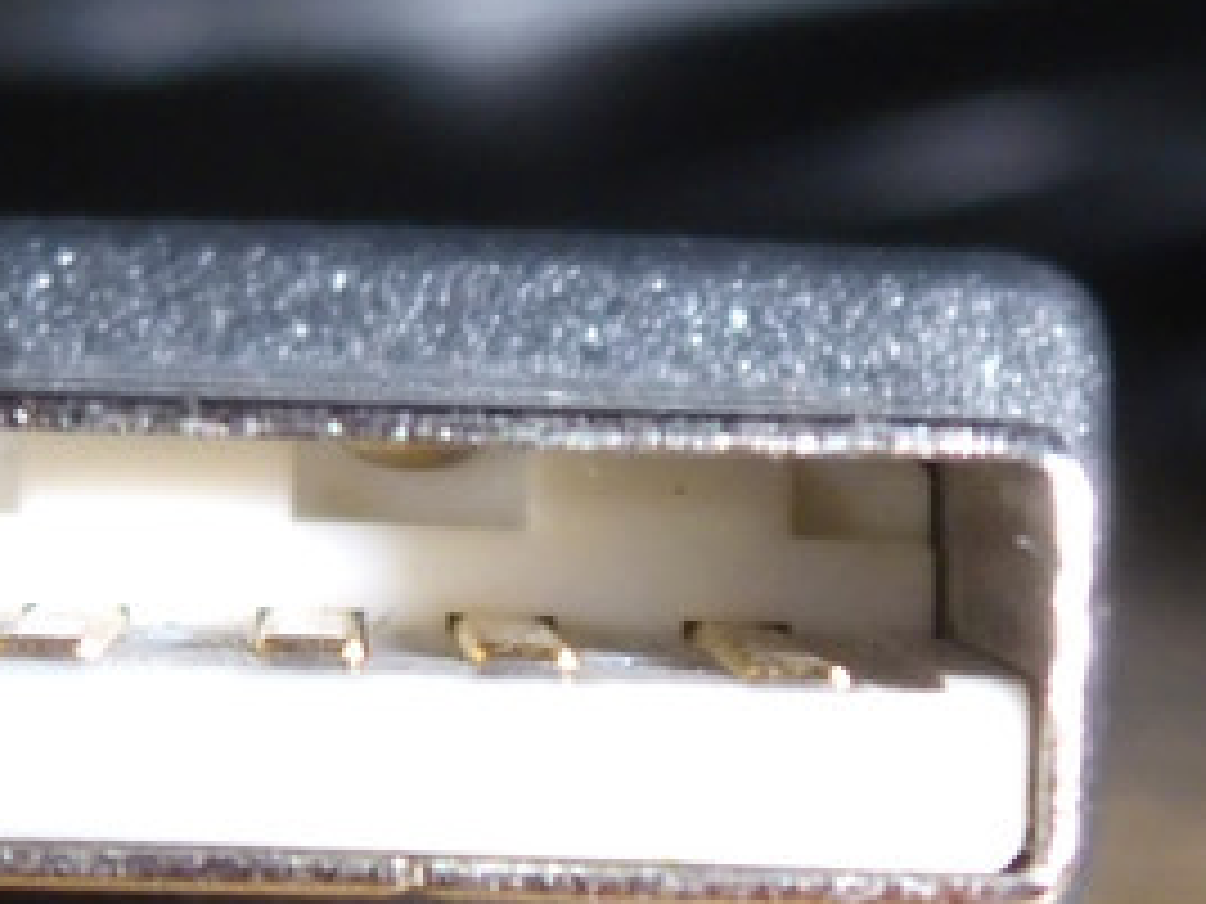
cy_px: 690
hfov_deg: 12.9
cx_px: 454
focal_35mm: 153
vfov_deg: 9.7
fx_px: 5330
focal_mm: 4.9
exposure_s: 1/60
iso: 640
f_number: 10
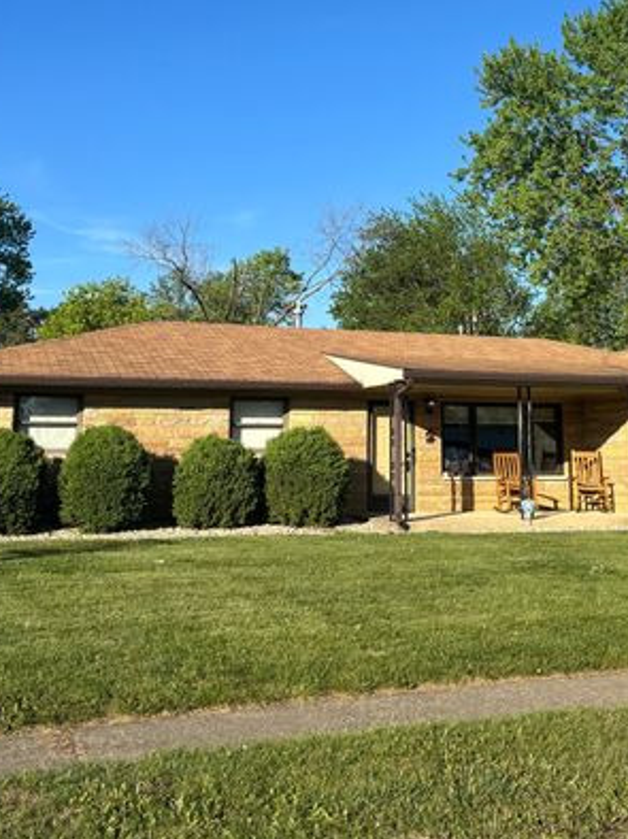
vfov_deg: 42.3
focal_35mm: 44
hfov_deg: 32.7
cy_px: 265
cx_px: 398
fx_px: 1065
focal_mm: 5.96
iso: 50
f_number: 1.6
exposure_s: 1/2451
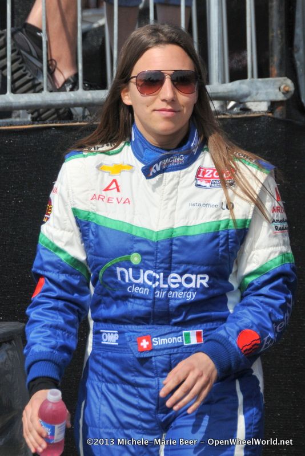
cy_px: 228
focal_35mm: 202
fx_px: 2571
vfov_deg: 10.2
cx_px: 152
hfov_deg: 6.8
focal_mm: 135
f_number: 5.6
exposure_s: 1/3200
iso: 400
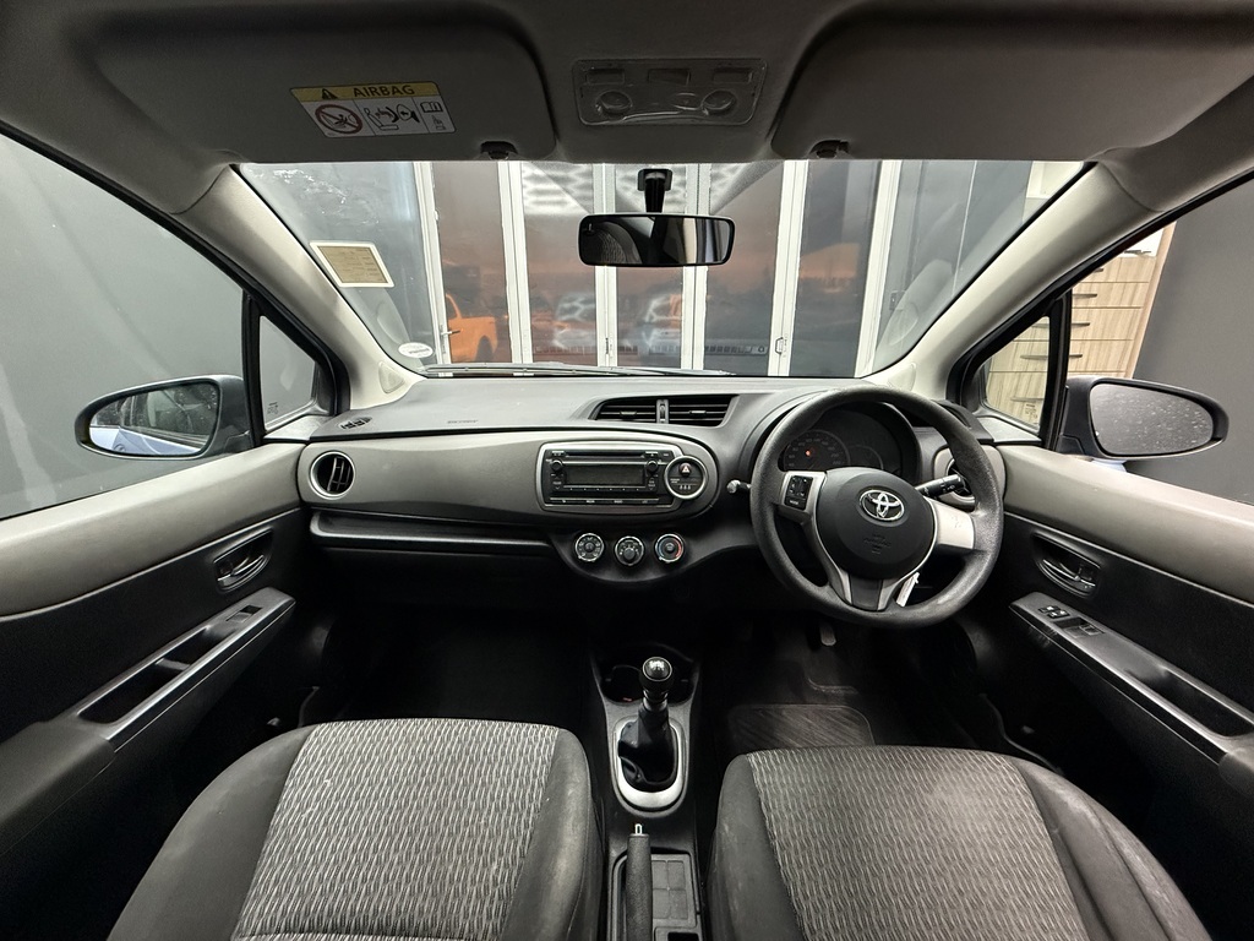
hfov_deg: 102.1
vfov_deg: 85.7
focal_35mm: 14
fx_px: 507
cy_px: 470
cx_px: 627
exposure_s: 1/60
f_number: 2.2
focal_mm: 2.22
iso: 640
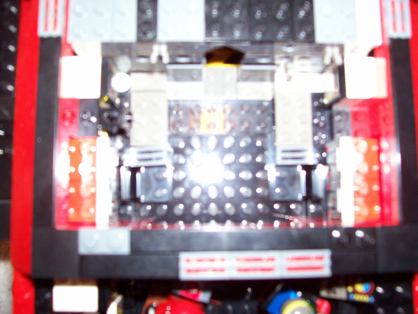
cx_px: 209
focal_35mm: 34
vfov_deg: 41.8
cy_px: 157
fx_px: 411
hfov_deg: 54.0
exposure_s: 1/112
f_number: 2.7
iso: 140
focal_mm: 5.6
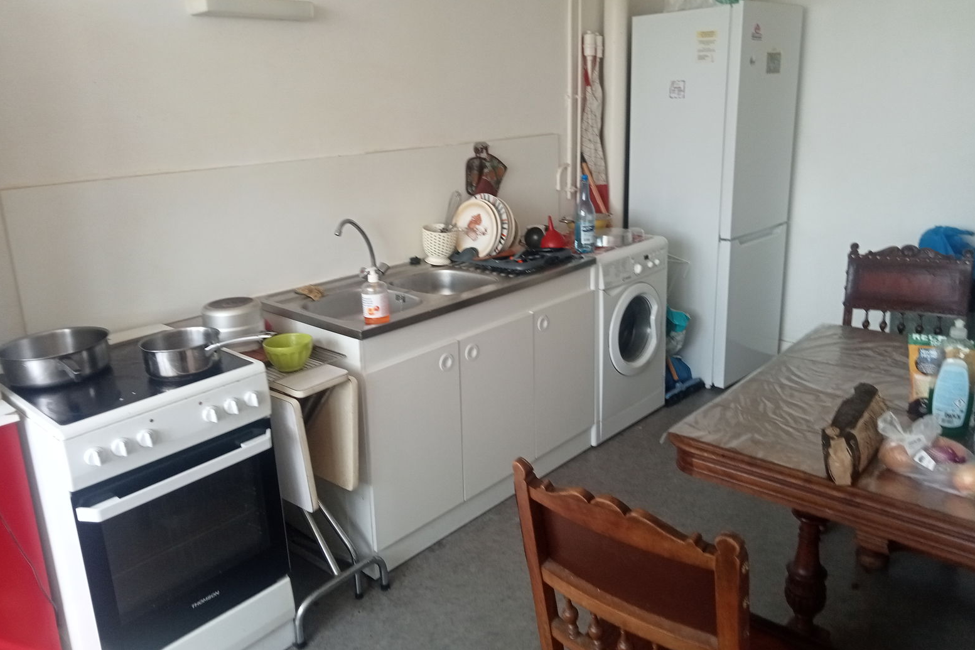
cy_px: 289
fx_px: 812
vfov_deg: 43.5
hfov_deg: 61.9
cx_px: 480
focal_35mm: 30
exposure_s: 1/40
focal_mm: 3.46
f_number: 2.2
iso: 100
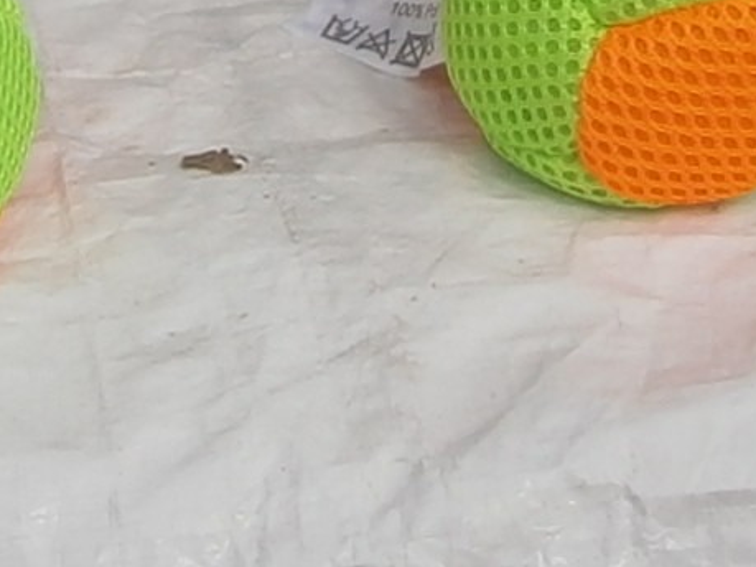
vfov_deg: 5.6
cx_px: 92
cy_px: -356
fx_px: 5720
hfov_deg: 7.5
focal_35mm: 262
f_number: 3.4
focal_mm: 8.3
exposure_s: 1/1600
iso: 80
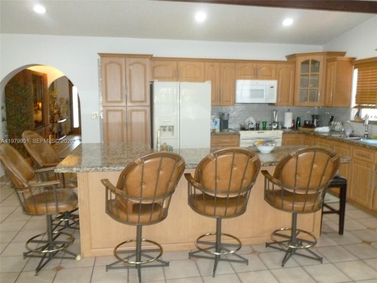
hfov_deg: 63.4
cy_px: 142
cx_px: 188
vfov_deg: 49.7
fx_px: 305
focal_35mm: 28
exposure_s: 1/60
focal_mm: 5
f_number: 3.3
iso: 640
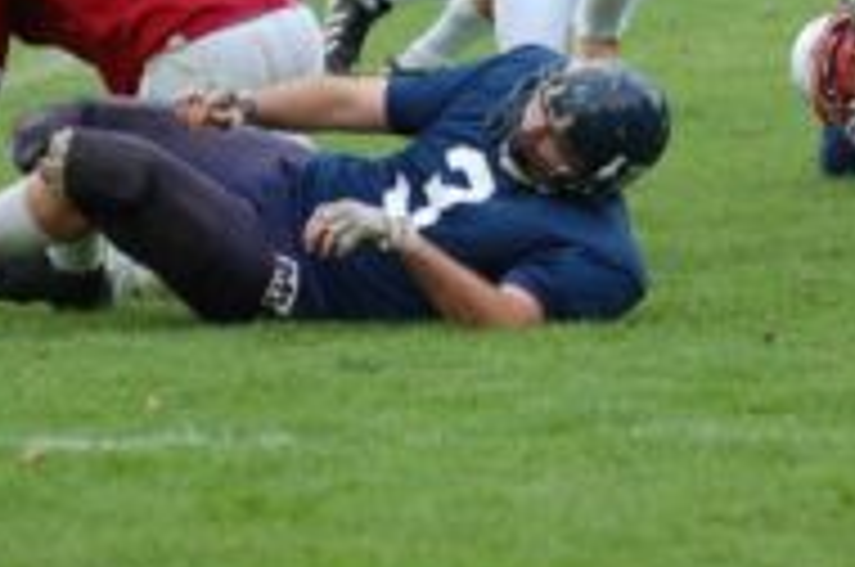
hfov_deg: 4.3
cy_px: -63
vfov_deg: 2.8
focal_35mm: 482
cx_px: 560
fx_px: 11433
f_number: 4.5
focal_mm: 135
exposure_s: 1/800
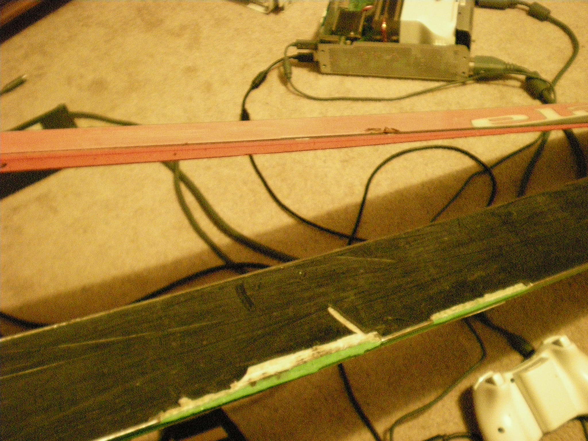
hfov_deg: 49.0
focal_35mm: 38
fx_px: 645
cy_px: 220
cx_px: 294
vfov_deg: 37.7
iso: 1000
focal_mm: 6.3
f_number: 3.1
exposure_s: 1/10.3
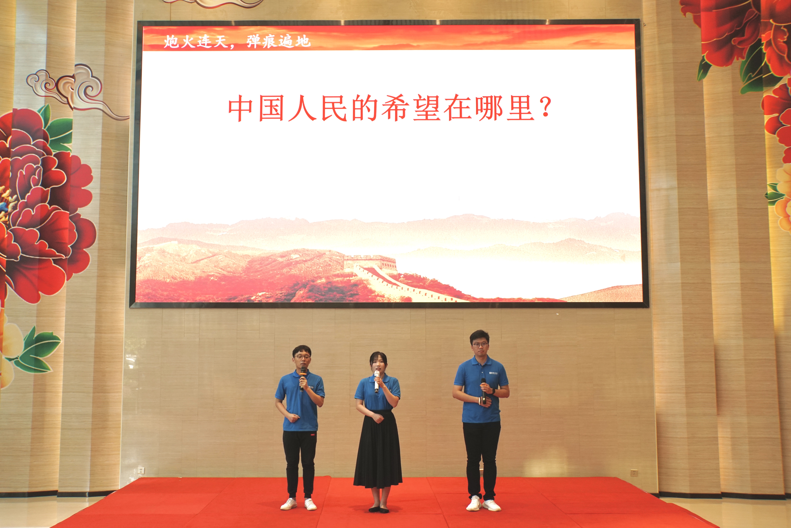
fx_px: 824
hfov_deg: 51.3
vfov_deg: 35.5
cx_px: 396
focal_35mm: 38
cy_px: 264
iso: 800
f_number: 7.1
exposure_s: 1/60
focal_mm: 25
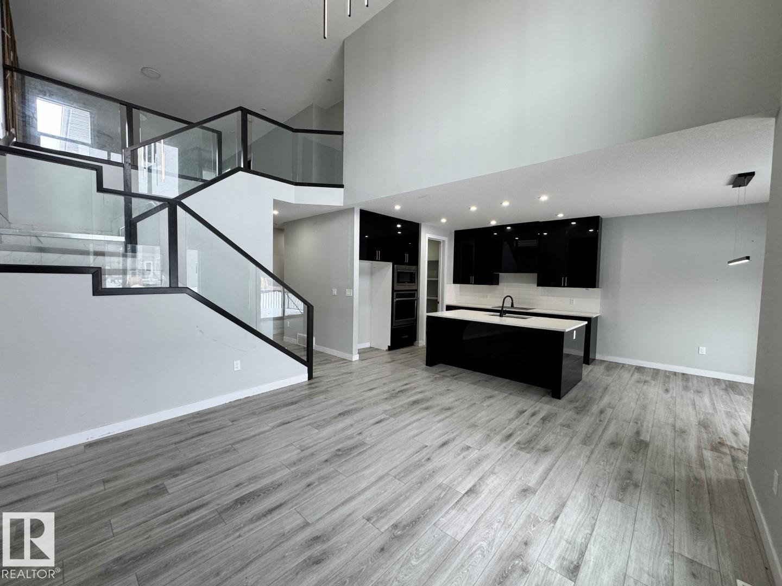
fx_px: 316
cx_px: 391
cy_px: 293
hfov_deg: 102.1
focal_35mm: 14
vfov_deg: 85.7
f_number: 2.2
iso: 200
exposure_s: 1/120
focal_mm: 2.22
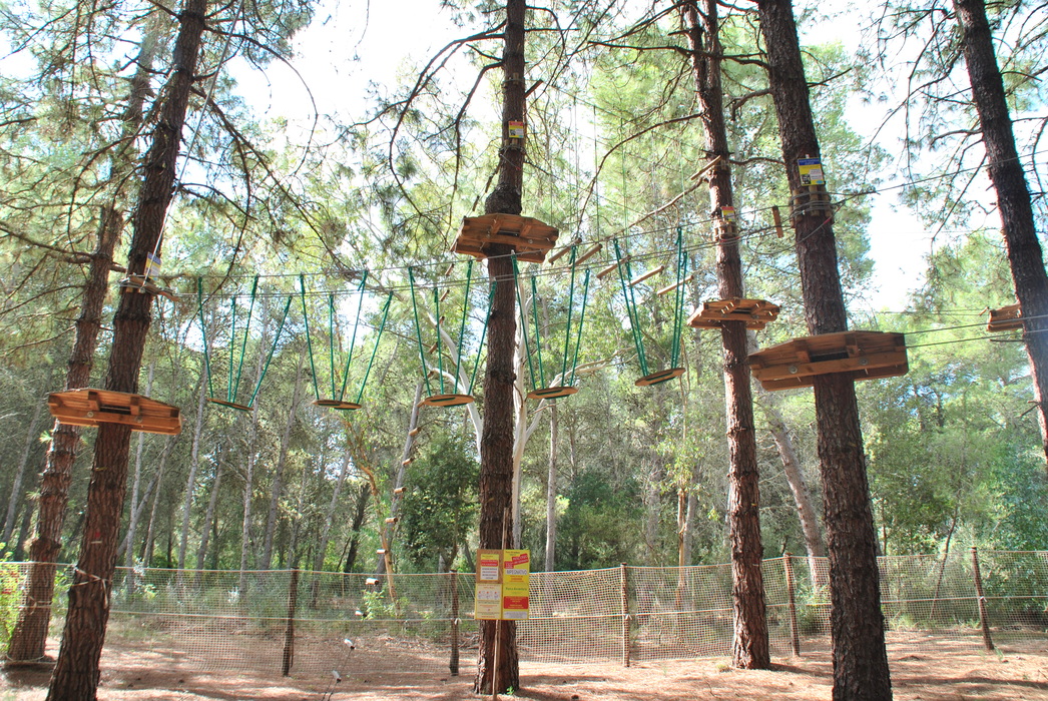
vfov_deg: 48.0
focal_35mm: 27
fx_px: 787
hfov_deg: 67.3
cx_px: 524
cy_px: 350
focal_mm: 18
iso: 200
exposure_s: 1/100
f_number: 9
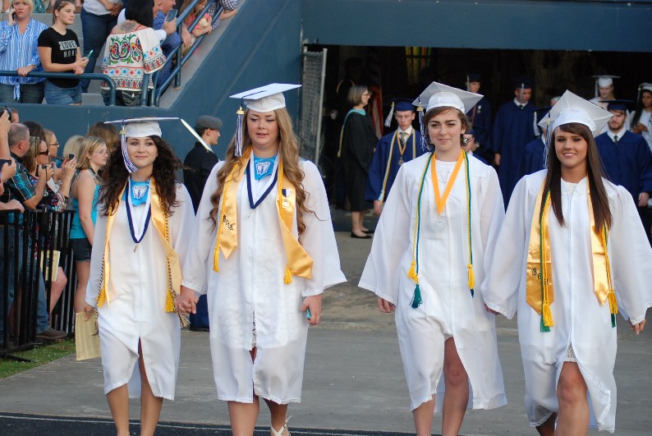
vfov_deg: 13.1
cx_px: 326
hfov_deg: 19.4
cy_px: 218
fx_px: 1903
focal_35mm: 105
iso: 500
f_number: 5
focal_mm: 70
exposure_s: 1/400
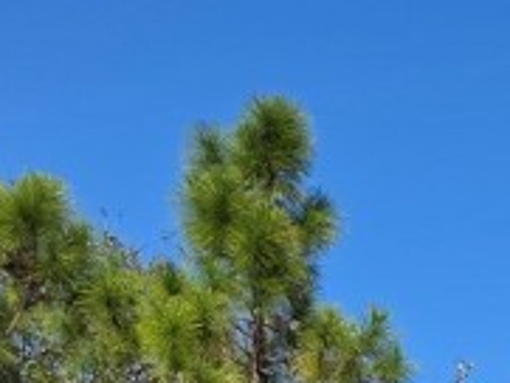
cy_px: 924
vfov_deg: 10.0
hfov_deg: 11.6
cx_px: 1321
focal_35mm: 130
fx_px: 1917
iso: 80
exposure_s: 1/5958
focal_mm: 6.3
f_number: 1.7
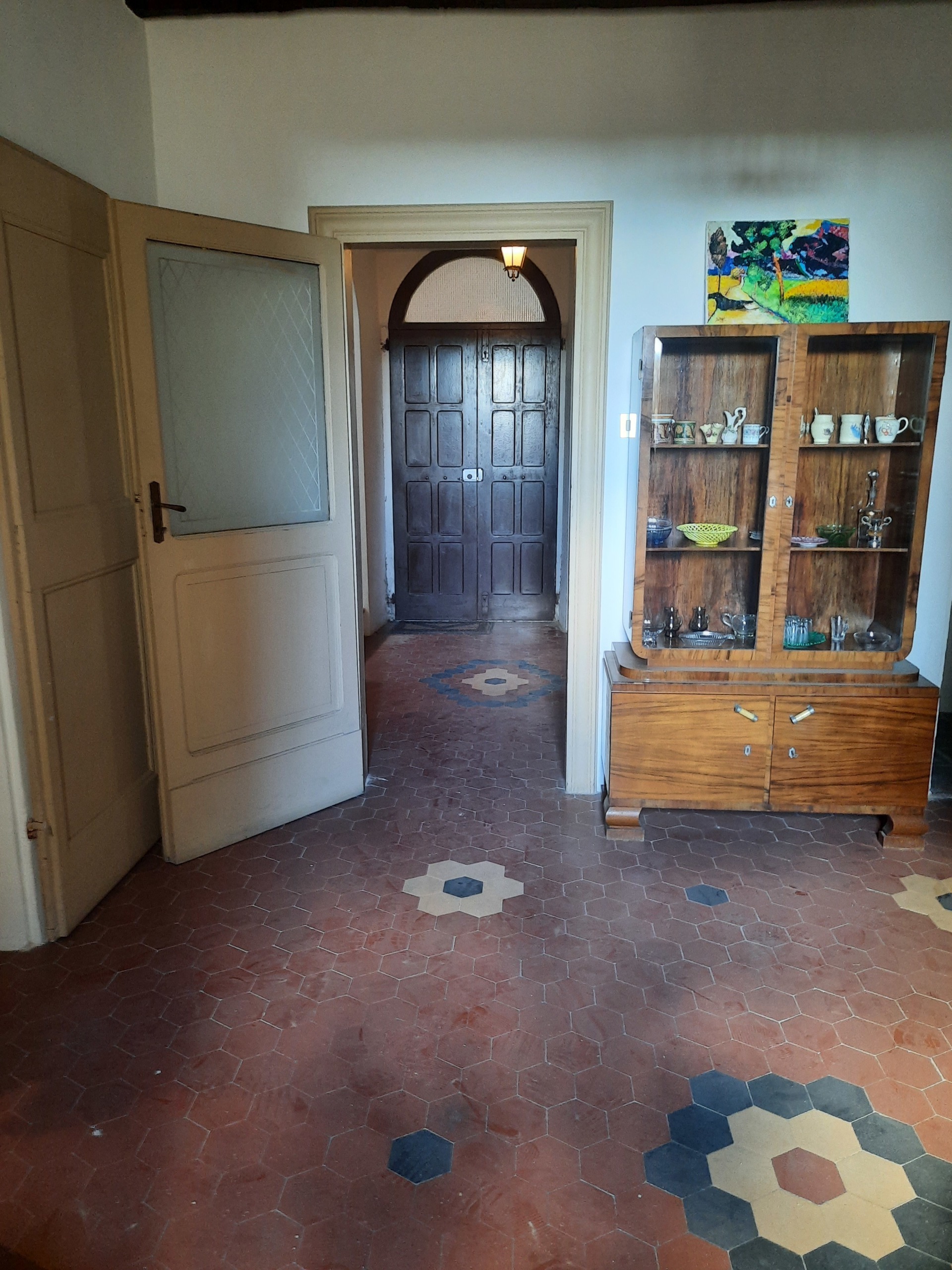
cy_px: 635
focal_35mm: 25
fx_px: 917
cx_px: 476
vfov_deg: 69.4
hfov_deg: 54.9
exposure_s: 1/30
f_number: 2
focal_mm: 4.6
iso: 250
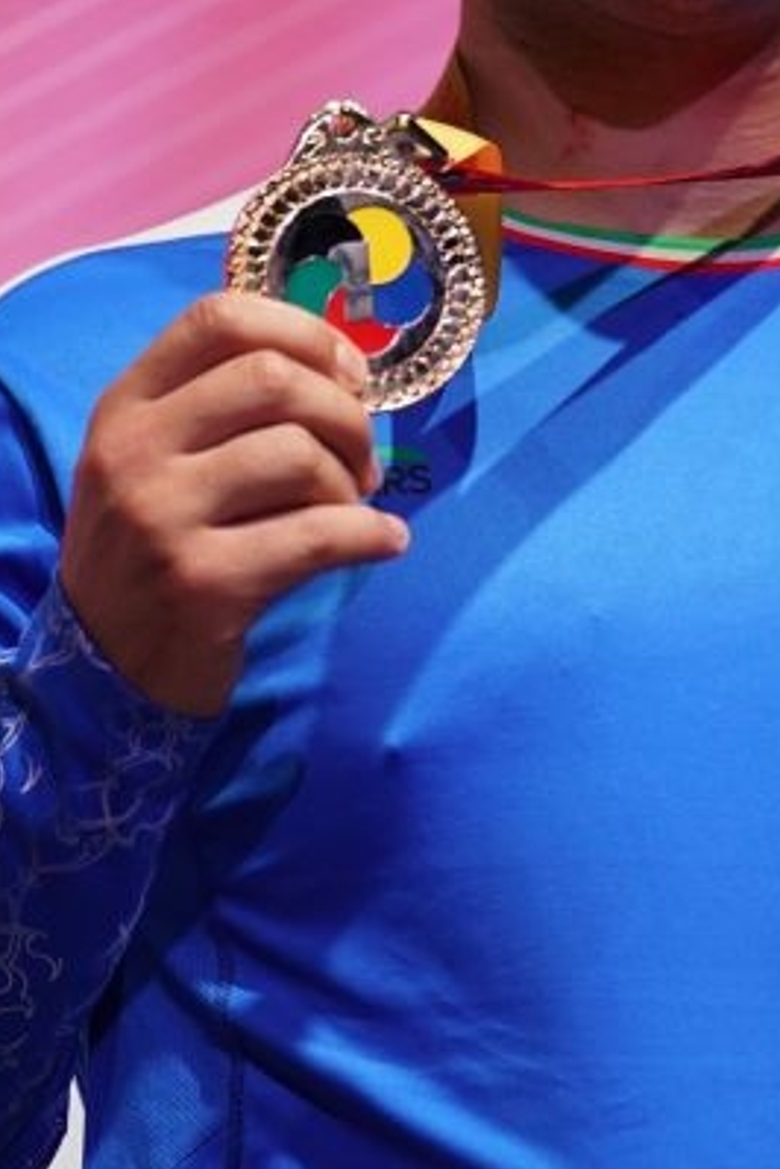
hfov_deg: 2.5
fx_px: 17679
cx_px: 619
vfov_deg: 3.8
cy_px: 606
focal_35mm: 544
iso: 800
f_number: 2.8
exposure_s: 1/250
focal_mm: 181
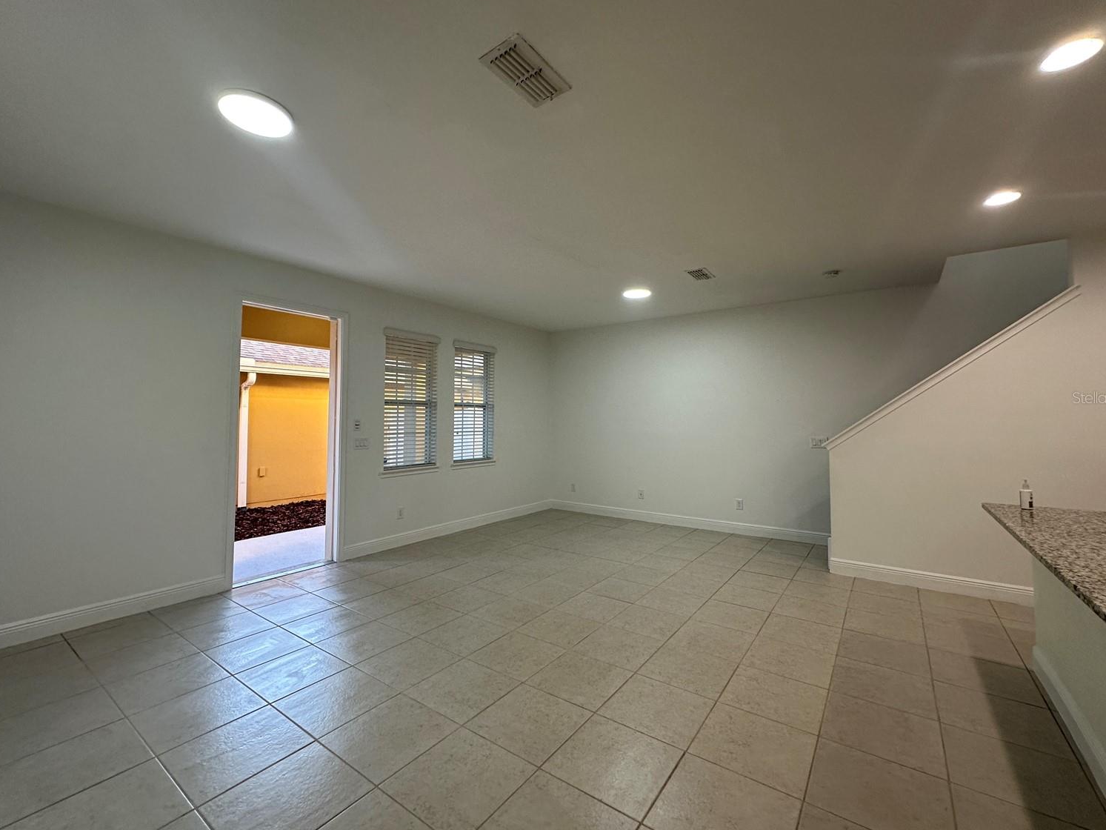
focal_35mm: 15
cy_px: 397
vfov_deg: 81.7
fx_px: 479
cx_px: 550
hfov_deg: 98.2
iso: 160
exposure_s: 1/120
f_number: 2.2
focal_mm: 2.22
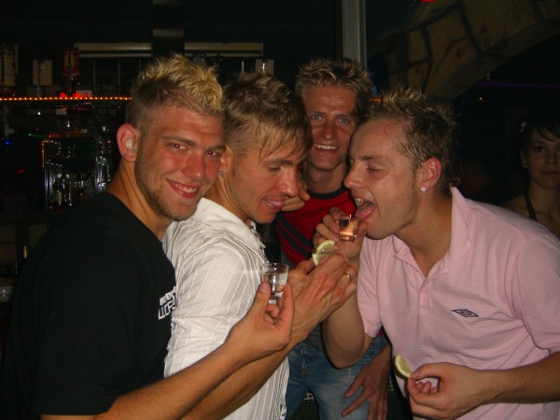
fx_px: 615
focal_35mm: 38
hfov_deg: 49.0
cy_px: 210
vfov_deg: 37.7
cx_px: 280
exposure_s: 1/60
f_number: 2.8
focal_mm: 7.9
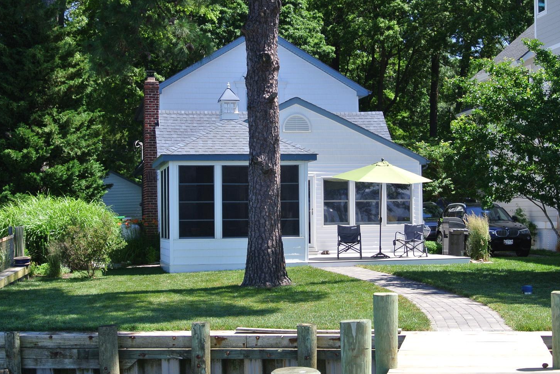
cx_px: 309
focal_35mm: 69
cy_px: 224
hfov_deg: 29.2
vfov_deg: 19.8
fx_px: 1075
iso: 100
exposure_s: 1/320
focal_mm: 18.2
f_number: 4.5
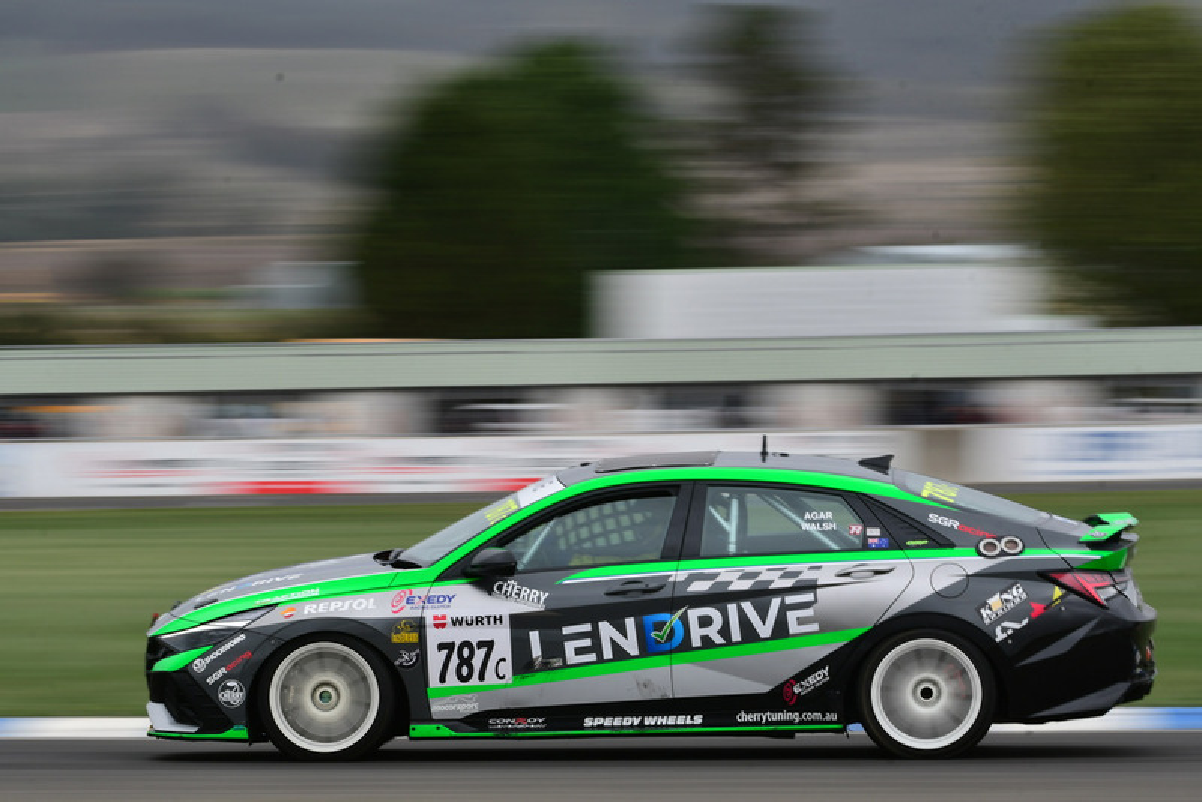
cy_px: 401
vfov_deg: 4.6
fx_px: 10020
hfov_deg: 6.9
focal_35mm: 300
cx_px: 601
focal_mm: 200
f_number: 16
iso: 125
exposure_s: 1/80
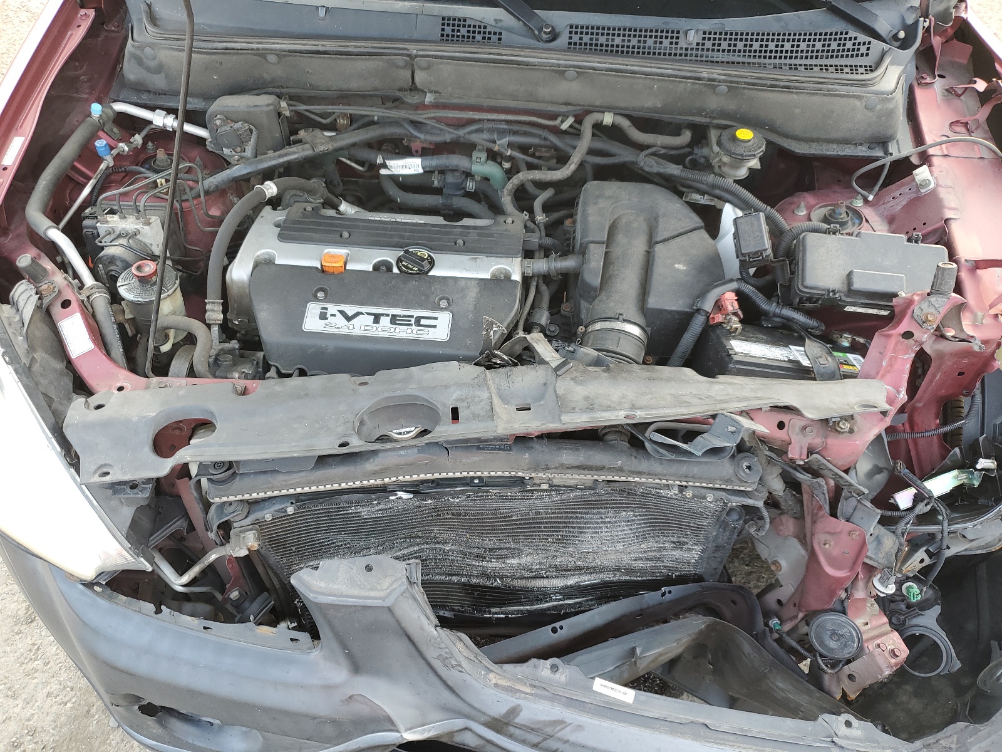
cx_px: 501
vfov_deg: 53.1
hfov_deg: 67.3
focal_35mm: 26
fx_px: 753
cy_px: 376
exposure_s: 1/120
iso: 50
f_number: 1.5
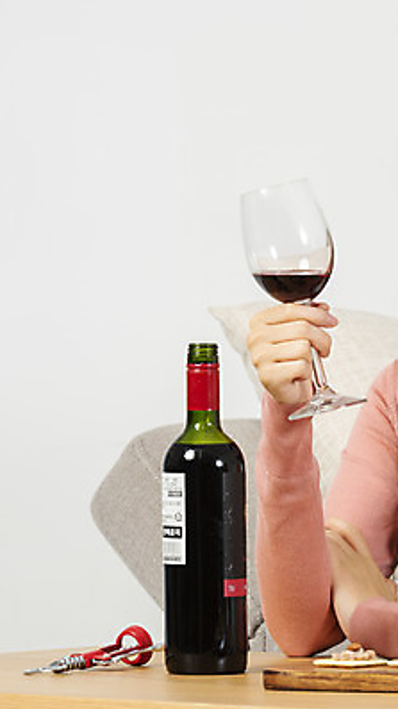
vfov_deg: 7.8
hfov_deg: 4.4
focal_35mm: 277
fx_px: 5202
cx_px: 372
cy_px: 354
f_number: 11
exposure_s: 1/125
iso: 100
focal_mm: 175
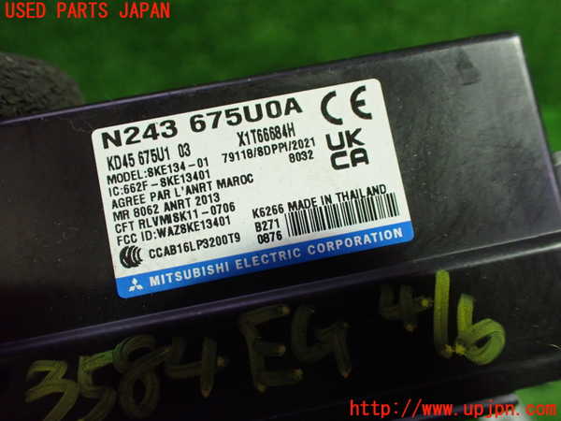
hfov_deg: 60.0
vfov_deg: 46.8
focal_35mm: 30
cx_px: 280
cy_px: 210
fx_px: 486
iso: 800
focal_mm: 5.4
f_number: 2.3
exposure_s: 1/125
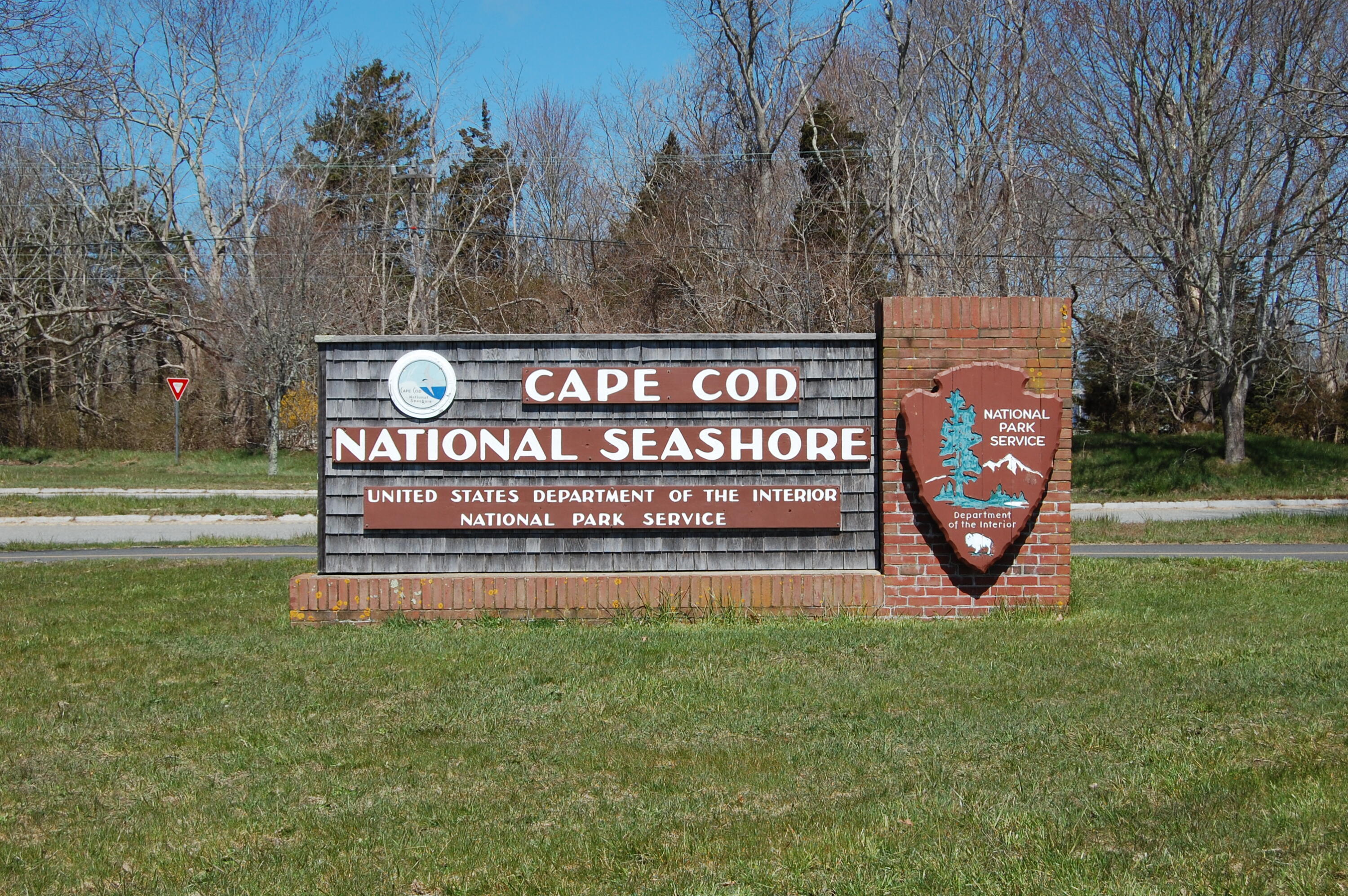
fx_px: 2132
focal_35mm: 57
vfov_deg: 23.7
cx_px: 674
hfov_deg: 35.1
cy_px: 448
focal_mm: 38
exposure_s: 1/400
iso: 200
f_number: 10
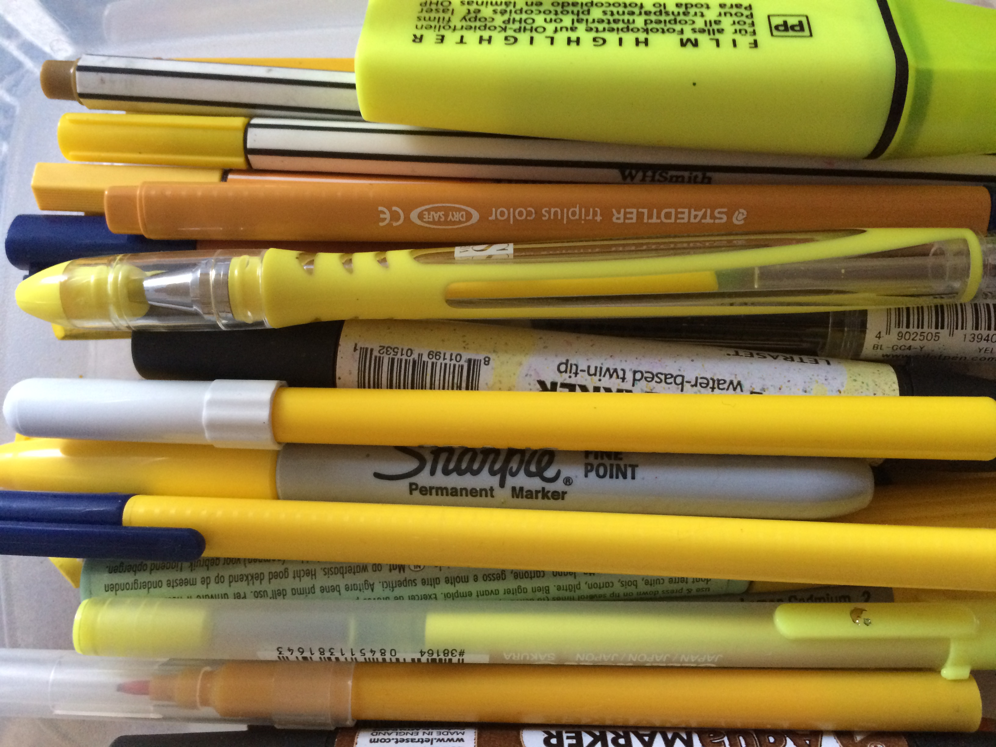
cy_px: 374
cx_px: 498
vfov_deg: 48.2
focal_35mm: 29
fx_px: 834
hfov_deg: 61.7
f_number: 2.2
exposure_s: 1/20
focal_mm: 4.15
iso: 250
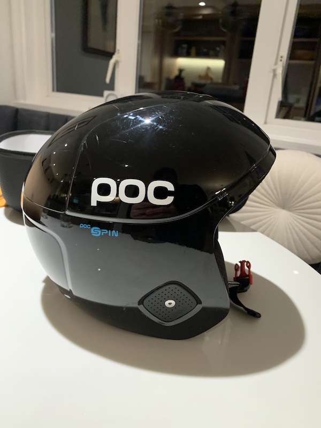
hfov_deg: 53.1
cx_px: 160
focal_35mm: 26
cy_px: 214
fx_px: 321
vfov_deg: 67.3
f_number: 1.8
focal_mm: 4.25
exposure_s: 1/40
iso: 250
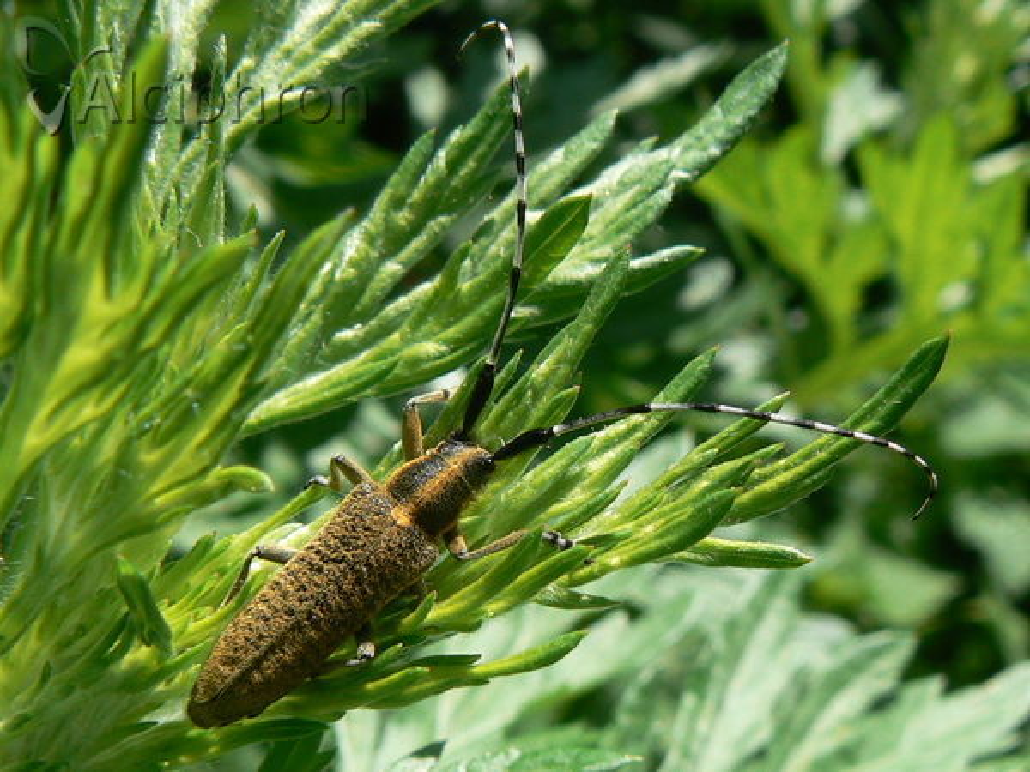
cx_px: 515
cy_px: 386
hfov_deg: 51.4
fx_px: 1071
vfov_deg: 39.7
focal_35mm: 36
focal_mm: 6
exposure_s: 1/320
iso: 80
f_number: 5.6
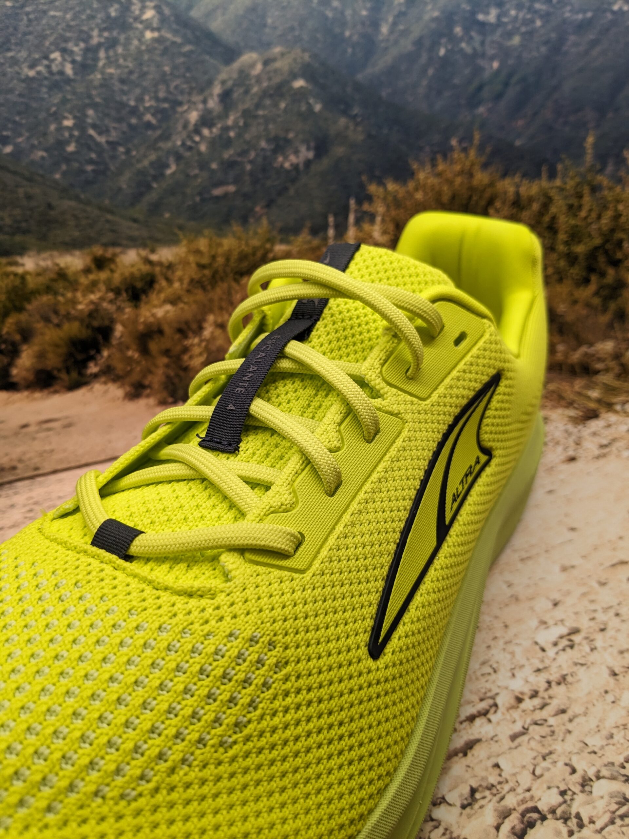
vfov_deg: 65.3
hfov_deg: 51.4
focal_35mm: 27
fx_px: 654
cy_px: 420
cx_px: 314
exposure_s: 1/183
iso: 55
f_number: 1.73
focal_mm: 4.38
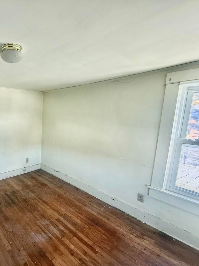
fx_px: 146
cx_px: 28
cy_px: 133
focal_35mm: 19
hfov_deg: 60.5
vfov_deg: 84.7
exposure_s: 1/99
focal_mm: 2.22
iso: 250
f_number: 2.2
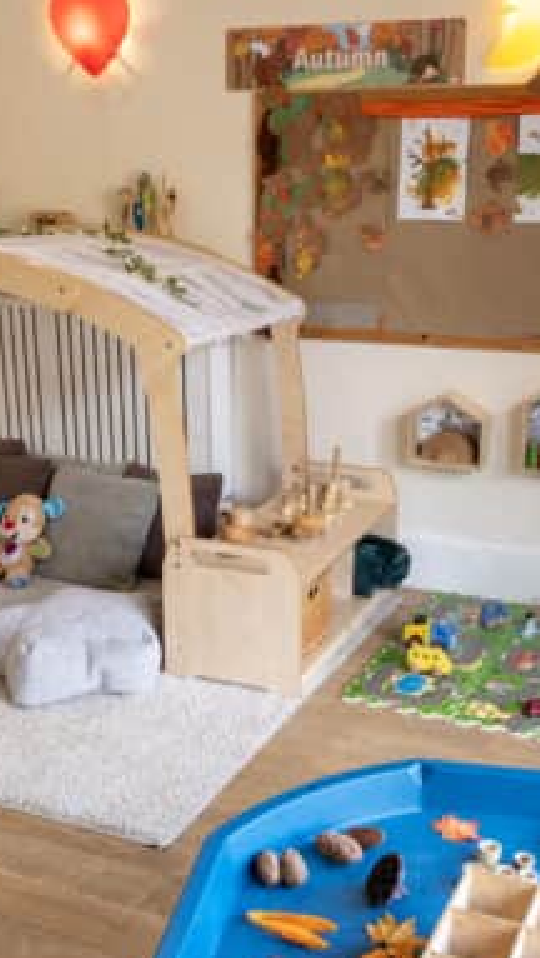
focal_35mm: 42
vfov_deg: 48.1
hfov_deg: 28.4
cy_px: 569
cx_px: 282
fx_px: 1067
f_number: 10
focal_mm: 10
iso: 125
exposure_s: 1/1.67
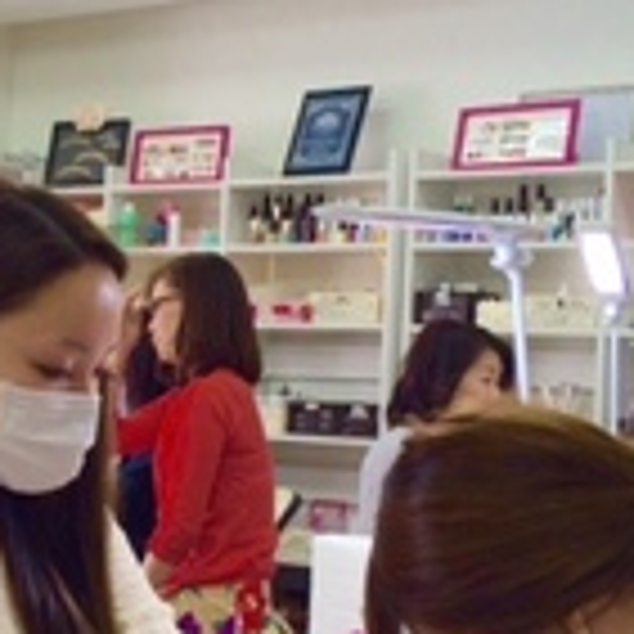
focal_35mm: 82
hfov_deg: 20.0
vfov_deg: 21.1
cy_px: 371
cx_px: -103
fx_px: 1699
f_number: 2.2
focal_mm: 4.15
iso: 40
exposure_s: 1/120
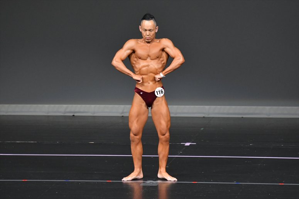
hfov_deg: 6.0
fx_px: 2864
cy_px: 100
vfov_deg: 4.0
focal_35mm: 345
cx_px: 150
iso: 4000
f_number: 5.6
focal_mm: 230
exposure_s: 1/400
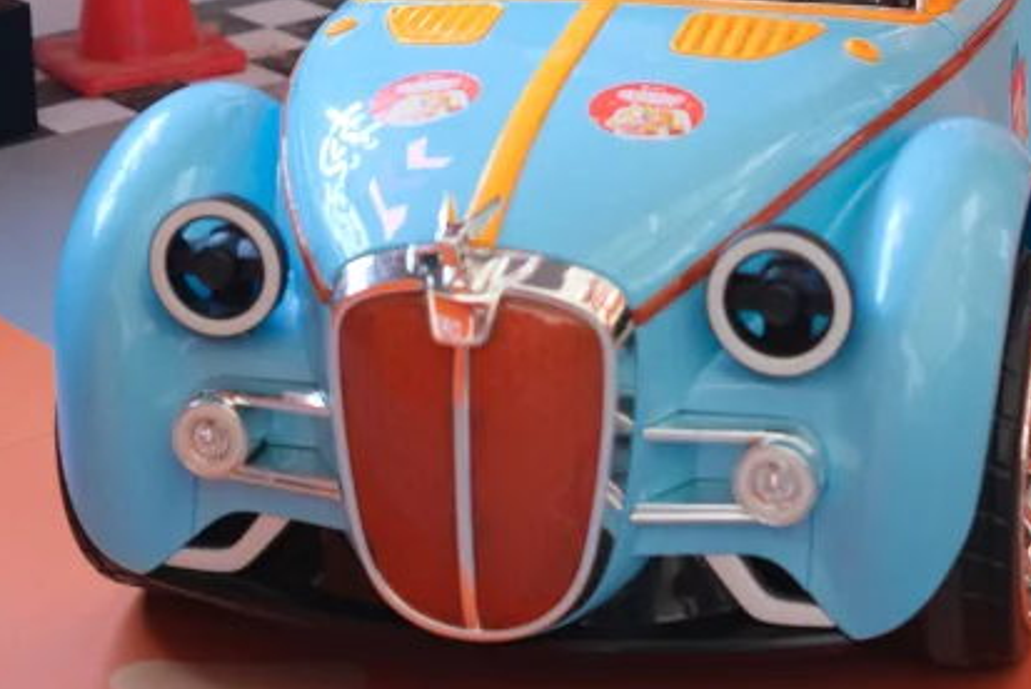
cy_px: -297
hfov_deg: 20.8
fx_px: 2808
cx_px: 624
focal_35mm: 98
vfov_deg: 13.3
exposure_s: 1/250
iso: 800
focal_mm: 33
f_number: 2
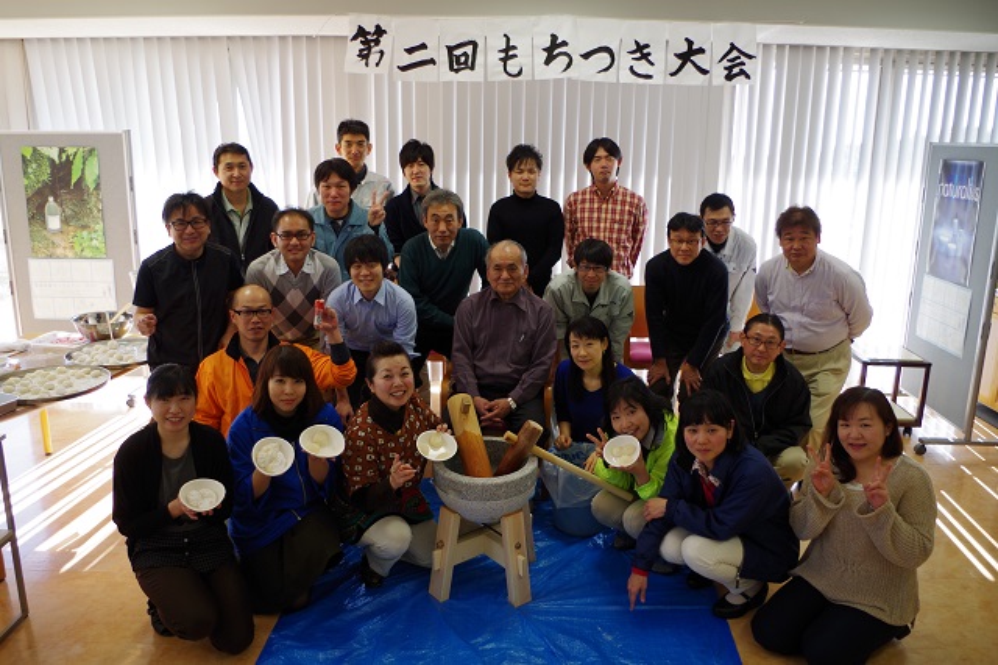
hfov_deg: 67.4
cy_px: 332
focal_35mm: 27
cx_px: 499
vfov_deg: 47.9
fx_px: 748
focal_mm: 18
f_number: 3.5
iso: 200
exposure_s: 1/80
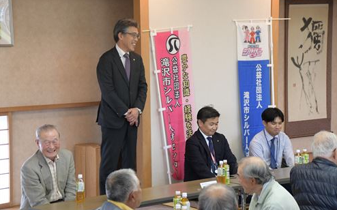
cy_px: 107
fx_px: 881
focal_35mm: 96
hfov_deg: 21.7
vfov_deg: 13.6
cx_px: 168
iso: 3200
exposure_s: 1/125
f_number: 5.6
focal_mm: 62
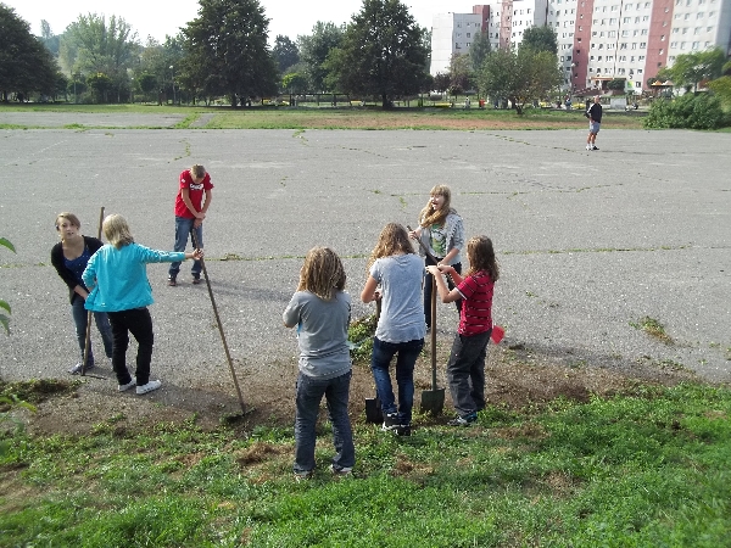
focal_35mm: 32
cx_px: 366
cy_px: 274
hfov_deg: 56.8
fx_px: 676
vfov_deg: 44.2
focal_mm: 5.7
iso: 64
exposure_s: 1/500
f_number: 2.9
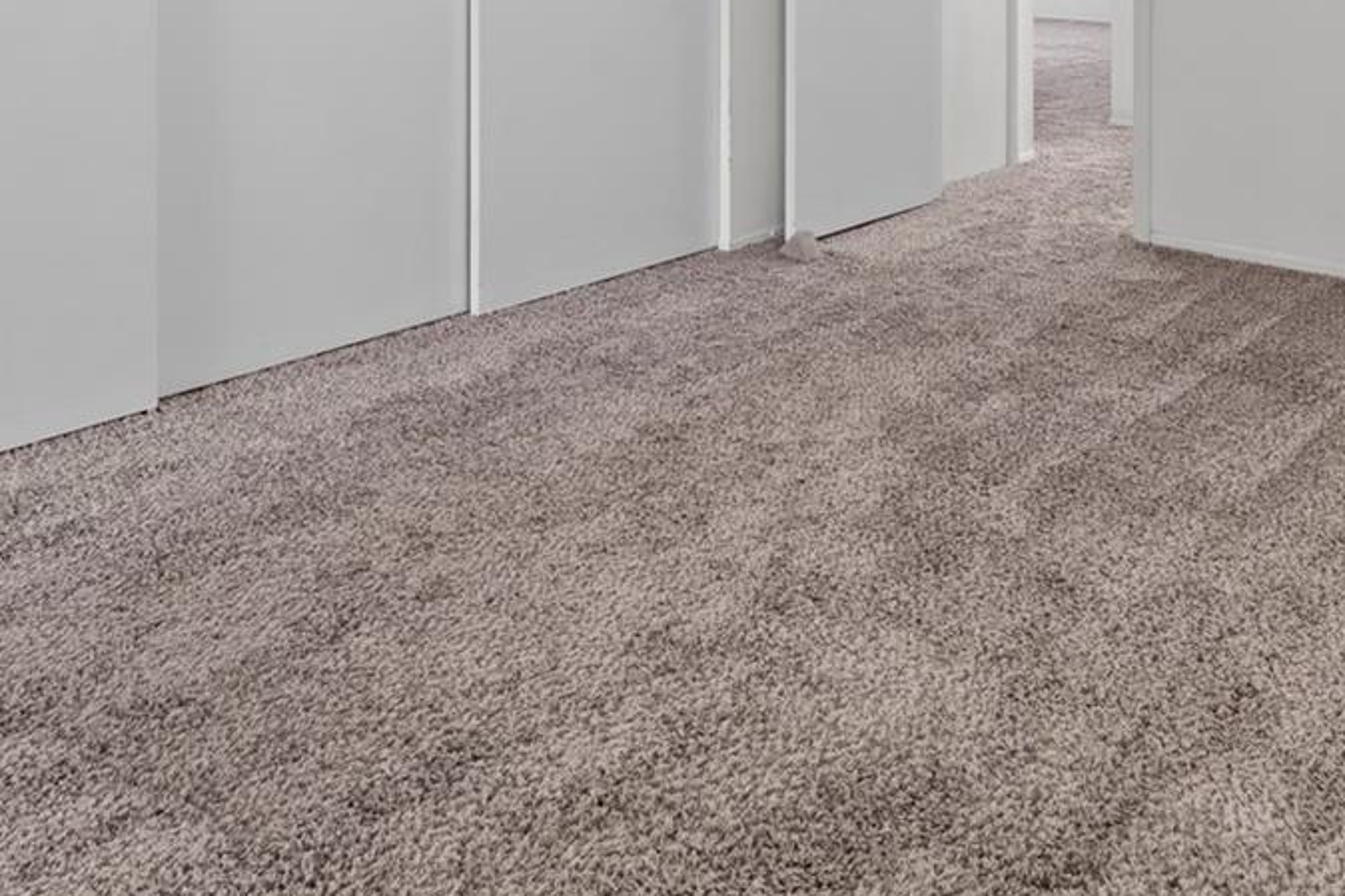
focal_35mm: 38
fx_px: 1419
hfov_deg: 50.6
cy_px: -122
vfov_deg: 30.7
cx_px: 734
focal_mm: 16
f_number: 9
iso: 250
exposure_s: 2
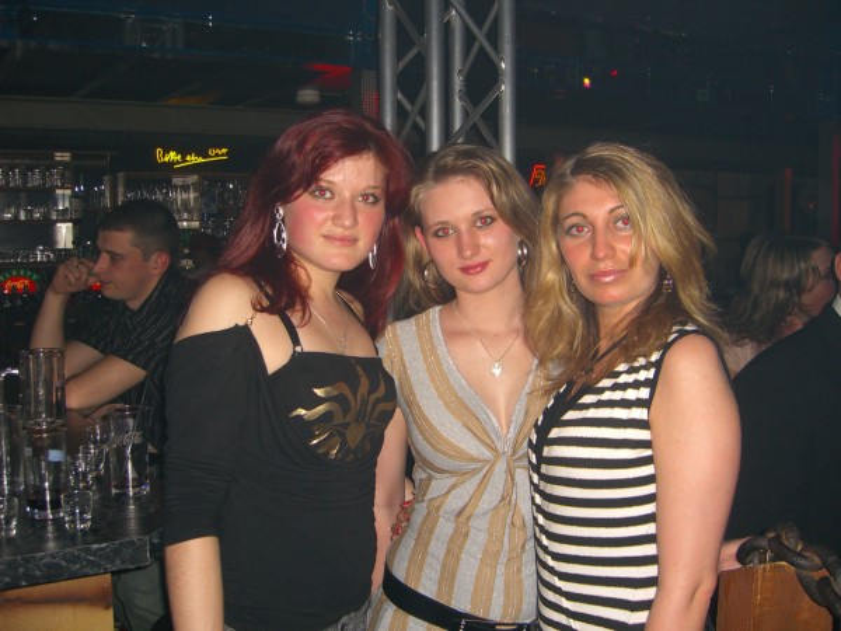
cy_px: 316
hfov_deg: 49.0
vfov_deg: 37.7
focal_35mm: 38
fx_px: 923
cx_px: 420
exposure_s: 1/60
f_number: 2.8
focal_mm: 7.9
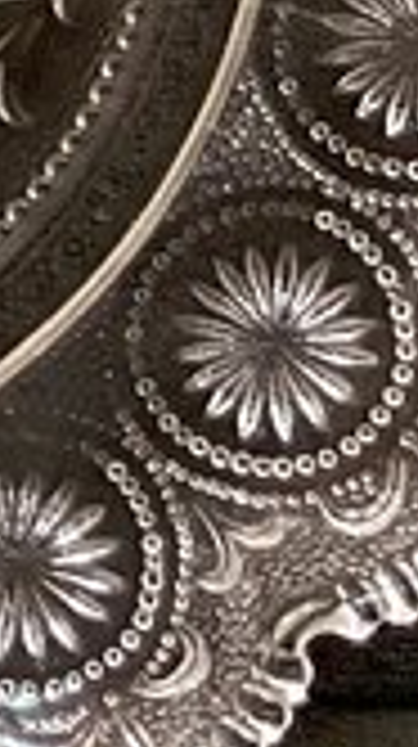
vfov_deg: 7.2
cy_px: -740
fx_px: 5692
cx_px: -1719
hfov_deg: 3.8
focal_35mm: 288
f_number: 1.8
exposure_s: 1/100
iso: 64
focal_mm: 3
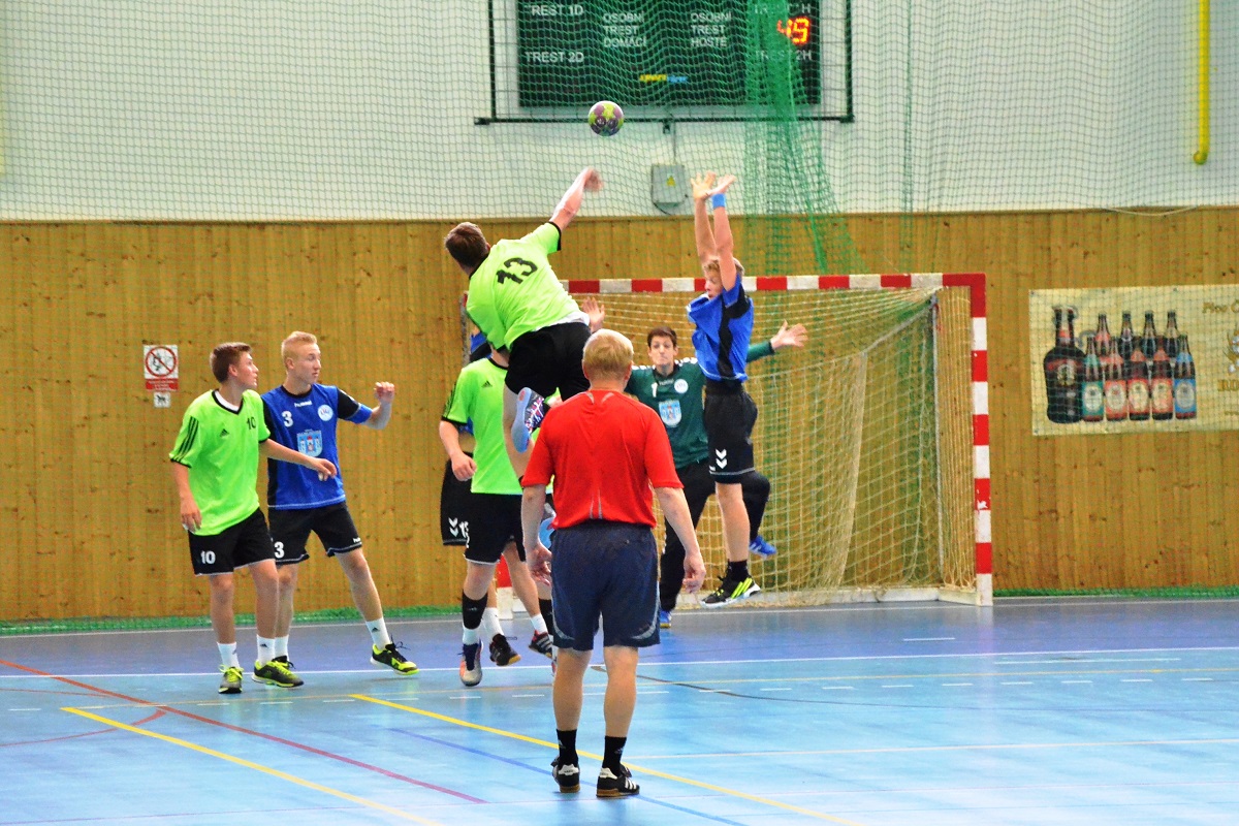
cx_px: 620
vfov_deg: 8.7
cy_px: 413
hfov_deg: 13.0
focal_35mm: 158
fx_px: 5420
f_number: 5.6
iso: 6400
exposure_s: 1/250
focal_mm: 105
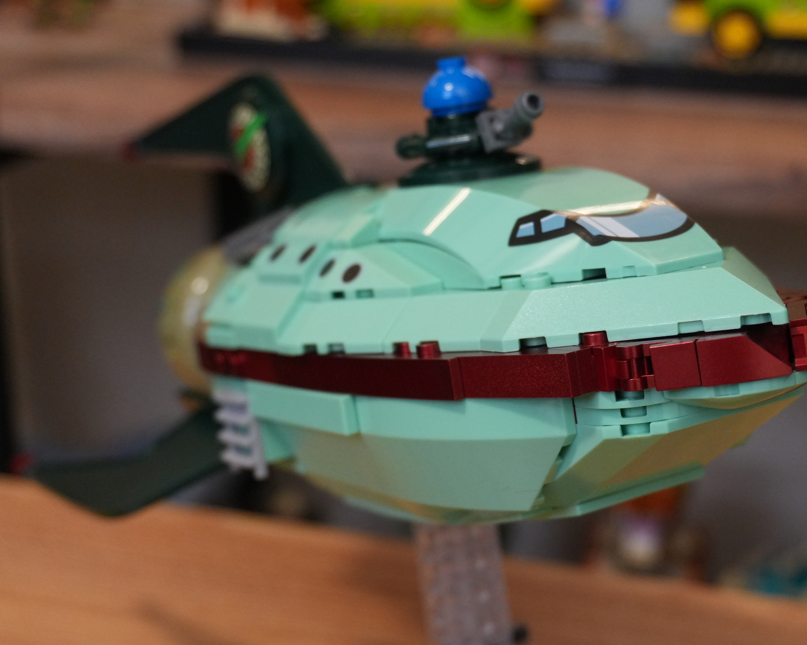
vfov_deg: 24.4
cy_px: 322
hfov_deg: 30.2
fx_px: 1494
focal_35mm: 63
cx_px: 477
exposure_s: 1/60
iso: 3200
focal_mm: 37
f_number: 5.6
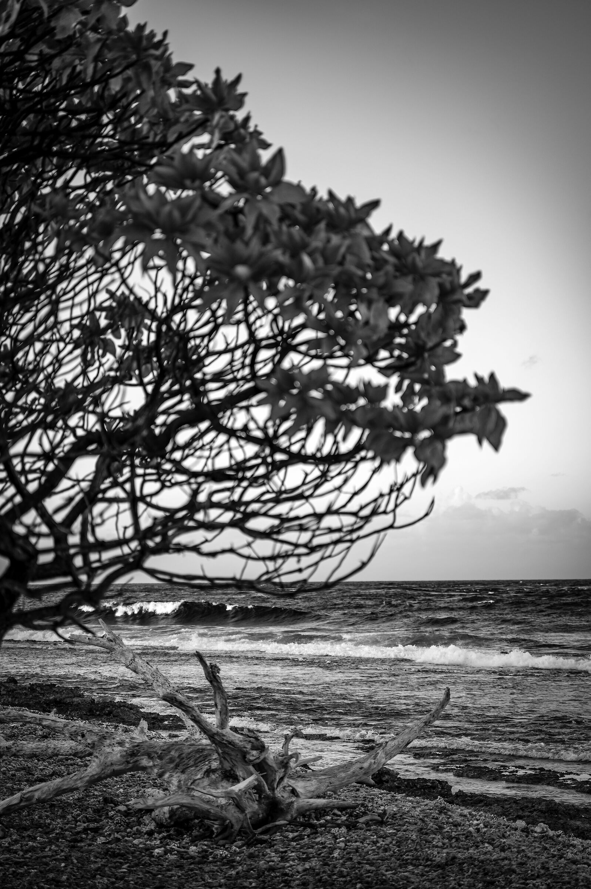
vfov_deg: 27.0
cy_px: 444
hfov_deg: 18.2
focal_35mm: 75
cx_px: 296
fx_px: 1849
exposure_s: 1/320
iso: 100
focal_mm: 75
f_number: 2.8
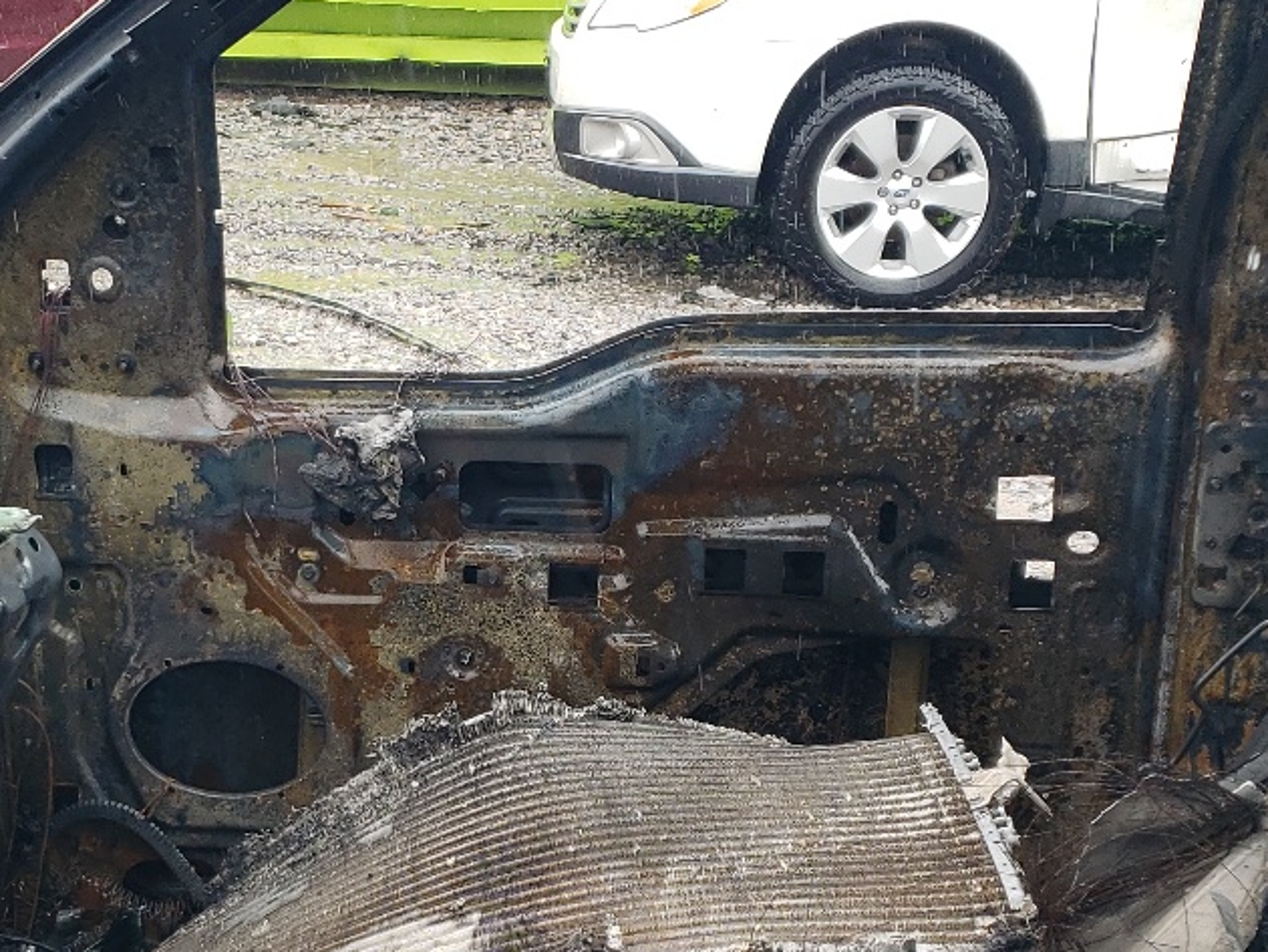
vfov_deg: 22.0
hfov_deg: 29.2
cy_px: 735
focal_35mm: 66
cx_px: 451
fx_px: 2419
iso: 50
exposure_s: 1/294
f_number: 1.5
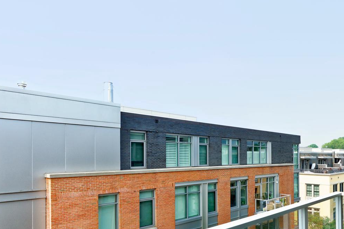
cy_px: 167
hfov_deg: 62.9
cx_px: 213
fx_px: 277
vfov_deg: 43.7
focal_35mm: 29
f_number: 13
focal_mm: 14
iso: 200
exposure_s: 1/160
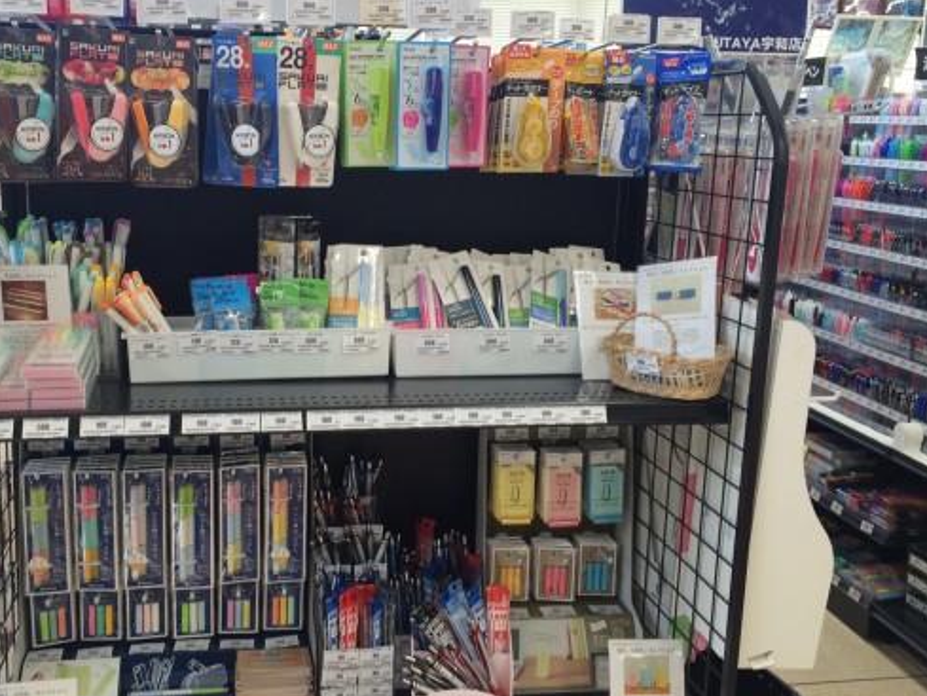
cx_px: 370
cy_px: 318
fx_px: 1018
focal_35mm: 38
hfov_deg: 48.7
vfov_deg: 37.7
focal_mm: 4.12
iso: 50
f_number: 2.2
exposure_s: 1/60
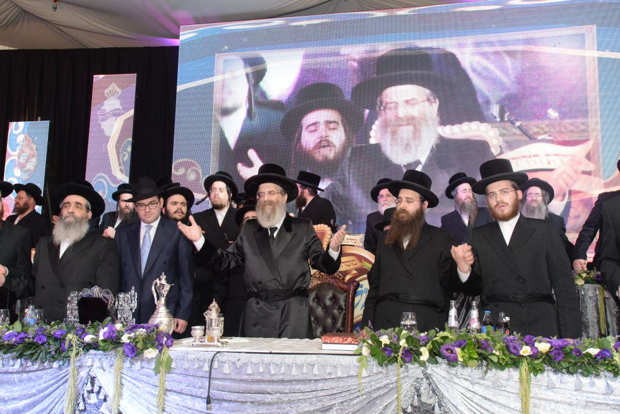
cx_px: 310
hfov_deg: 54.4
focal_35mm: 35
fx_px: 603
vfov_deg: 37.9
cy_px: 207
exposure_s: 1/100
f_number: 7.1
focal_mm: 35
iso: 4000
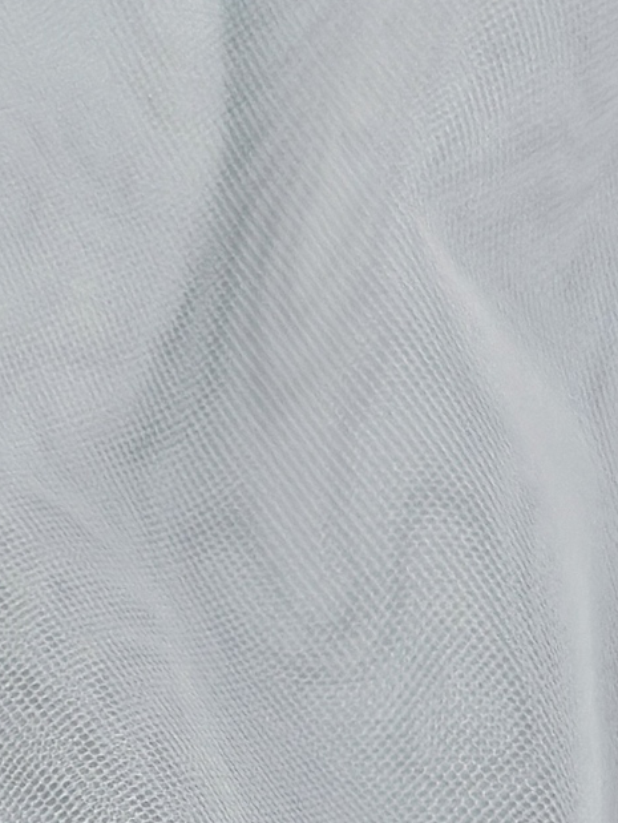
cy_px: 1407
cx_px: -416
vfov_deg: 10.1
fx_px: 4423
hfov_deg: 7.8
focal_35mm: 186
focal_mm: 6.86
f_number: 1.78
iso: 100
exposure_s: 1/100
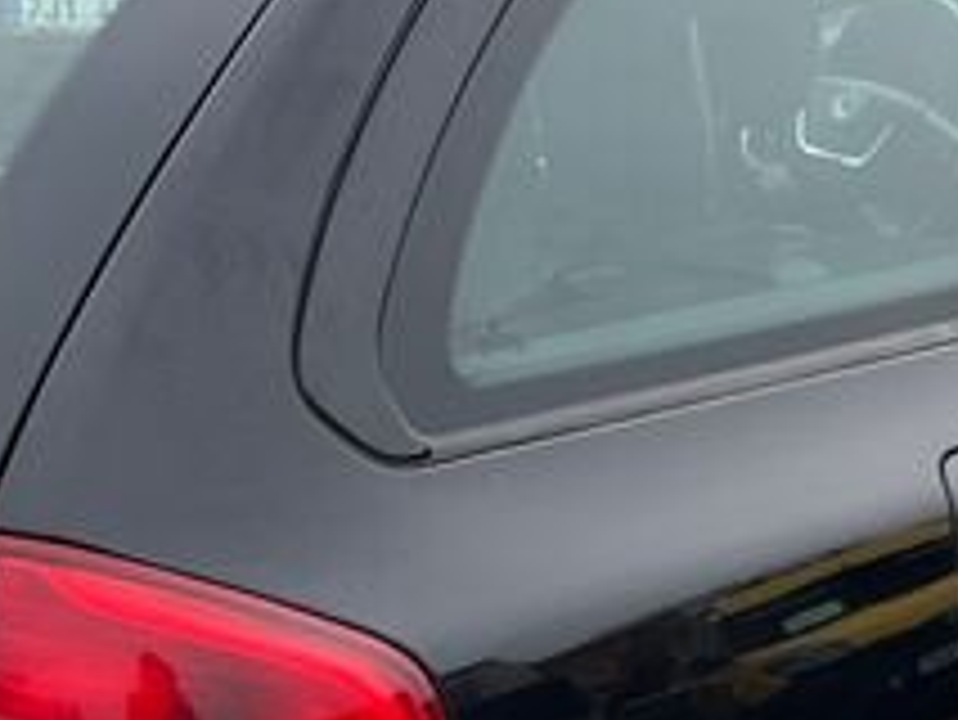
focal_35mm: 125
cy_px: 621
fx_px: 3461
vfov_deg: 11.8
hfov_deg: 15.8
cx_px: 553
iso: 50
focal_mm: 5.1
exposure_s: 1/122
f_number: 1.6
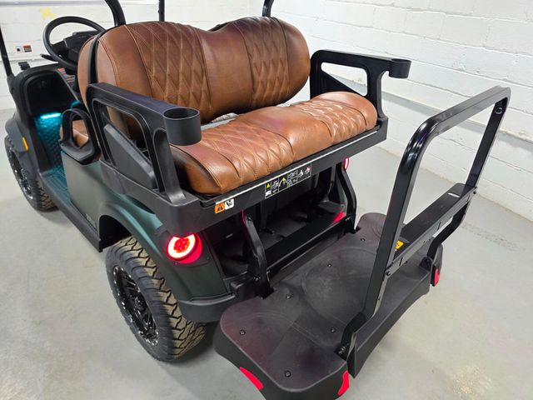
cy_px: 200
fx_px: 354
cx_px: 266
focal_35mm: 23
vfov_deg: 58.9
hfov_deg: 73.9
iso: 200
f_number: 1.7
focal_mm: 6.3
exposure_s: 1/120
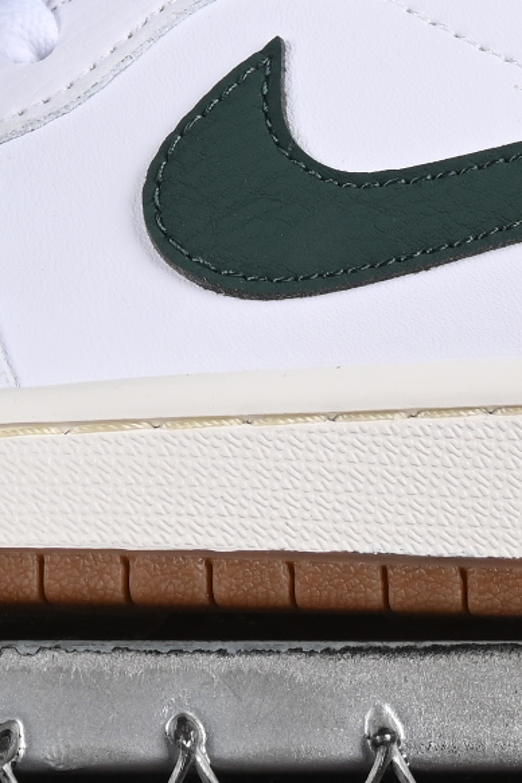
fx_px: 7338
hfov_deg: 4.1
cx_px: 118
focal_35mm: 337
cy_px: -157
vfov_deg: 6.1
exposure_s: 1/160
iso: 125
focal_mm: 47
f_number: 7.1
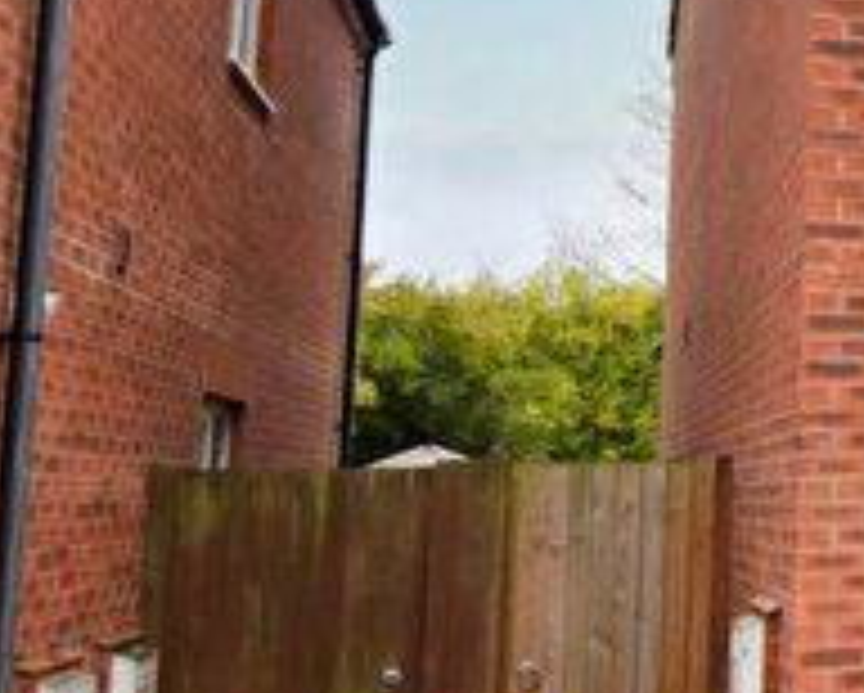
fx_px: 1708
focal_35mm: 67
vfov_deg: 22.8
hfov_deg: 21.5
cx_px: 1444
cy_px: 227
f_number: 4.5
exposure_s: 1/250
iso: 400
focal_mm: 13
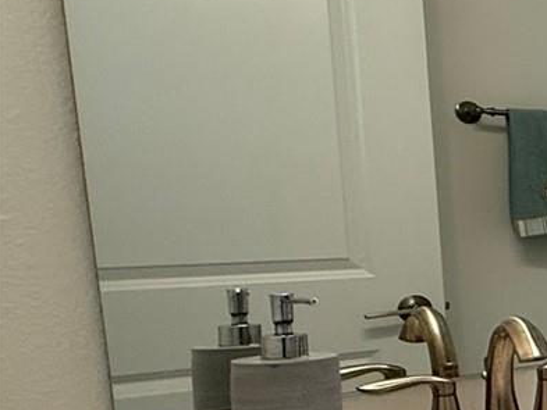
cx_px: 1111
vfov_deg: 25.5
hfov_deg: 18.9
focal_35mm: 57
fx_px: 901
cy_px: 279
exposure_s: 1/120
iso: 80
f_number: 2.2
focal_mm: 2.22
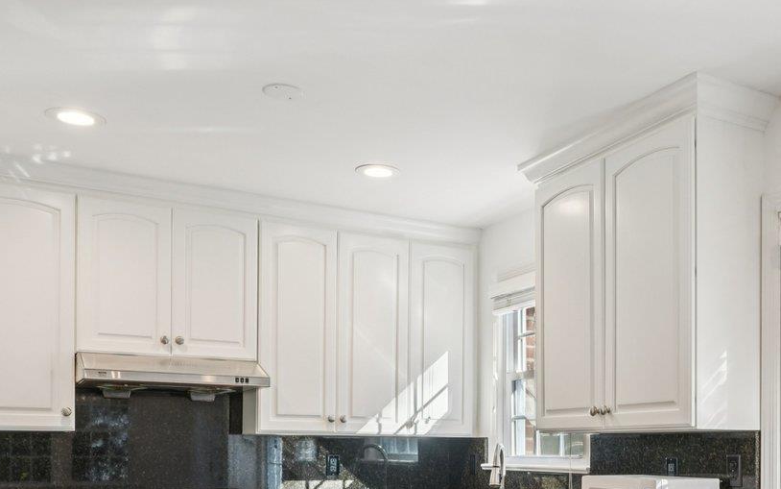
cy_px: 455
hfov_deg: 46.0
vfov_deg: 28.9
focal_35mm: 42
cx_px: 537
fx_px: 900
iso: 400
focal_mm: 16.5
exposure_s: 1/25
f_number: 9
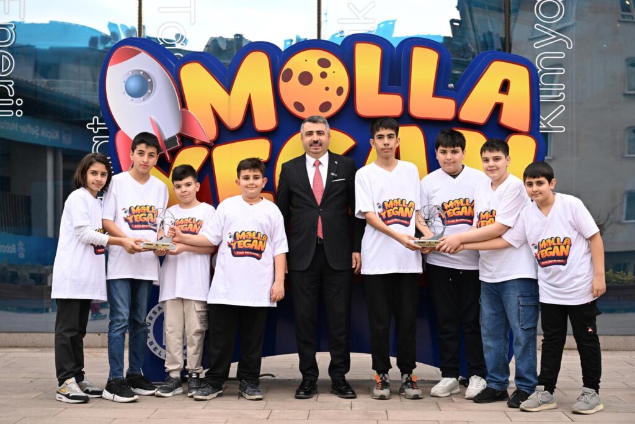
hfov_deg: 35.0
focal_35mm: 57
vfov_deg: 23.8
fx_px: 1005
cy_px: 212
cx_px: 318
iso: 800
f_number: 4.5
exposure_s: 1/640
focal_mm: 57
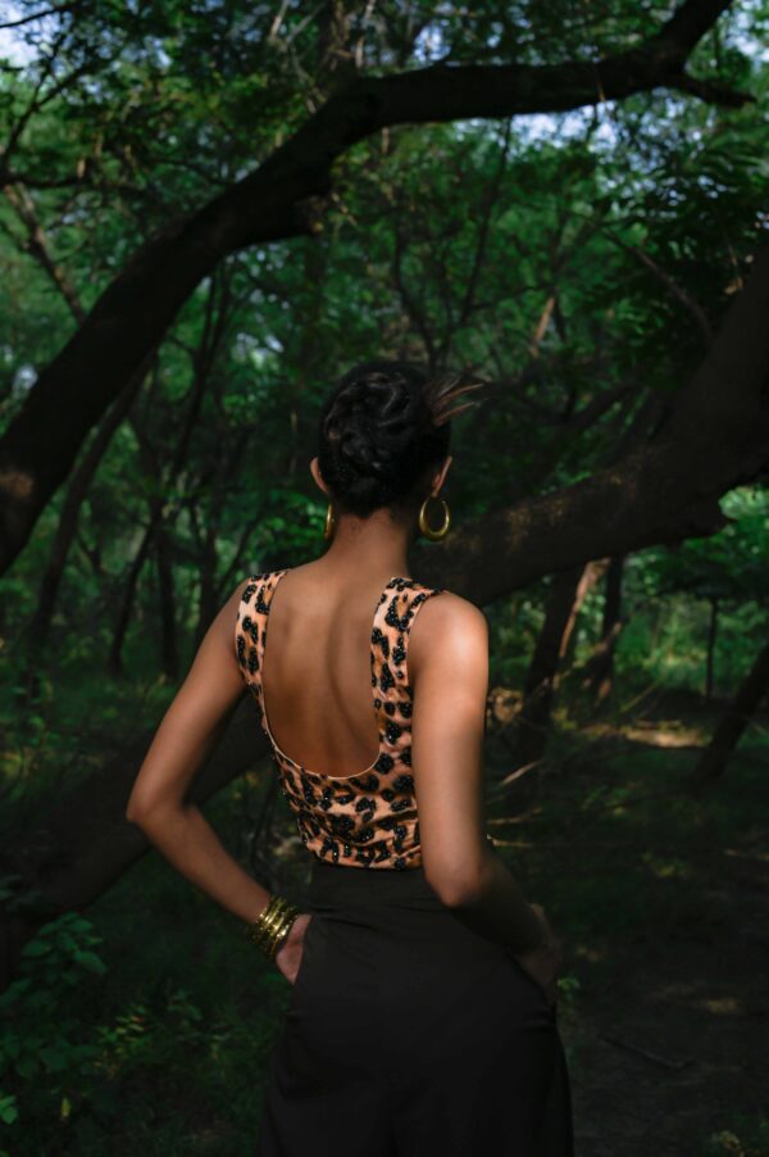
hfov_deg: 37.8
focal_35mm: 35
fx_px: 1123
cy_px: 578
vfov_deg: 54.5
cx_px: 384
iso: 100
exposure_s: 1/1250
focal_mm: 35
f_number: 4.5
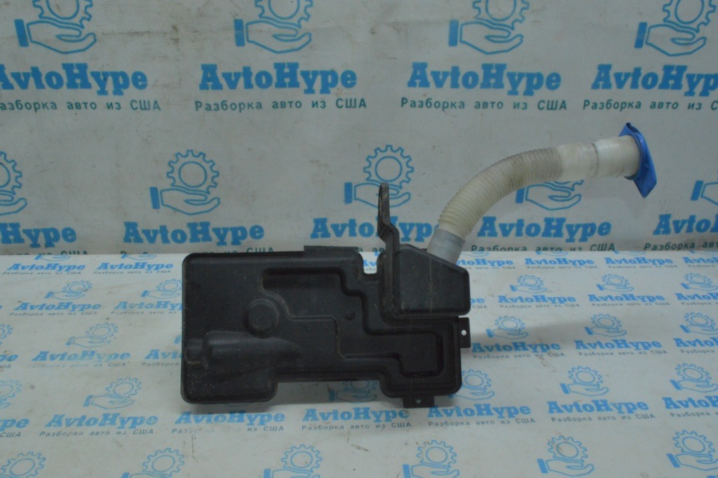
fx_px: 598
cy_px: 239
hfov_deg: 62.0
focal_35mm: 30
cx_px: 359
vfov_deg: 43.5
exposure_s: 1/50
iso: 4000
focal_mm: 20
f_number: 25
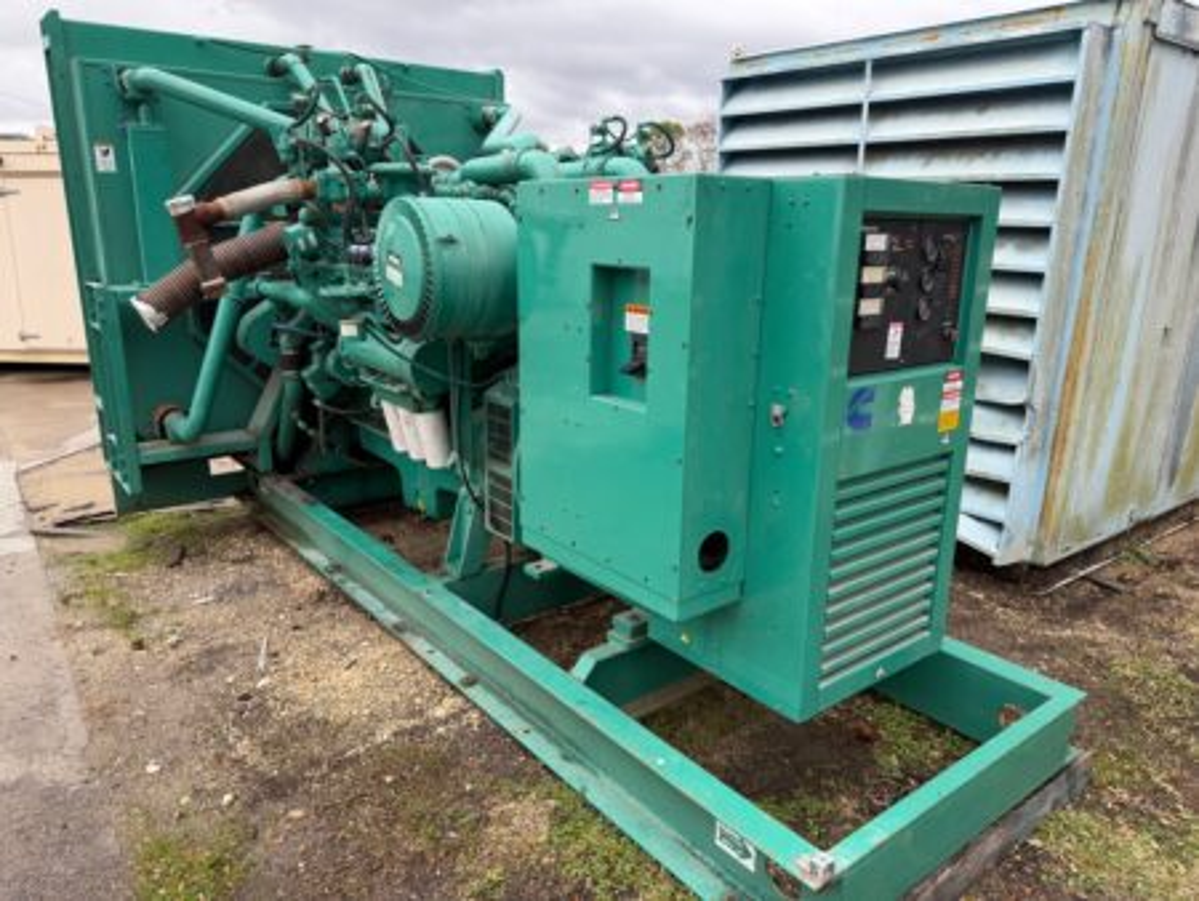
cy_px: 450
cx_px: 600
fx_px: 832
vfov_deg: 56.9
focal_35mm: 24
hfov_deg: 71.6
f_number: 1.78
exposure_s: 1/858
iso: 80
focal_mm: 6.76
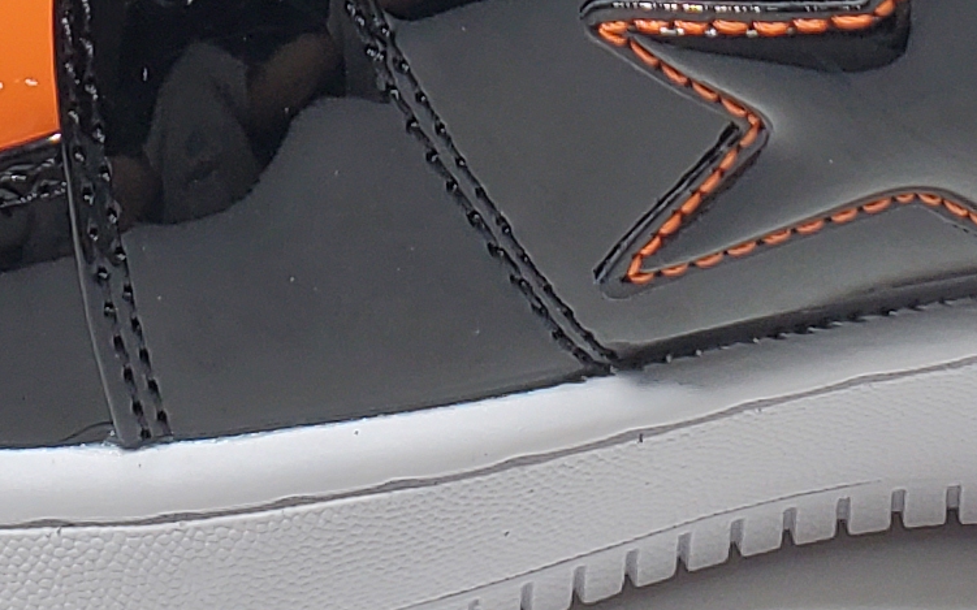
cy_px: -791
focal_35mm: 148
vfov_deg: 8.2
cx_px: 736
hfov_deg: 14.1
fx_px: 3940
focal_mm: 4.3
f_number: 2.4
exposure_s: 1/154
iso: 50
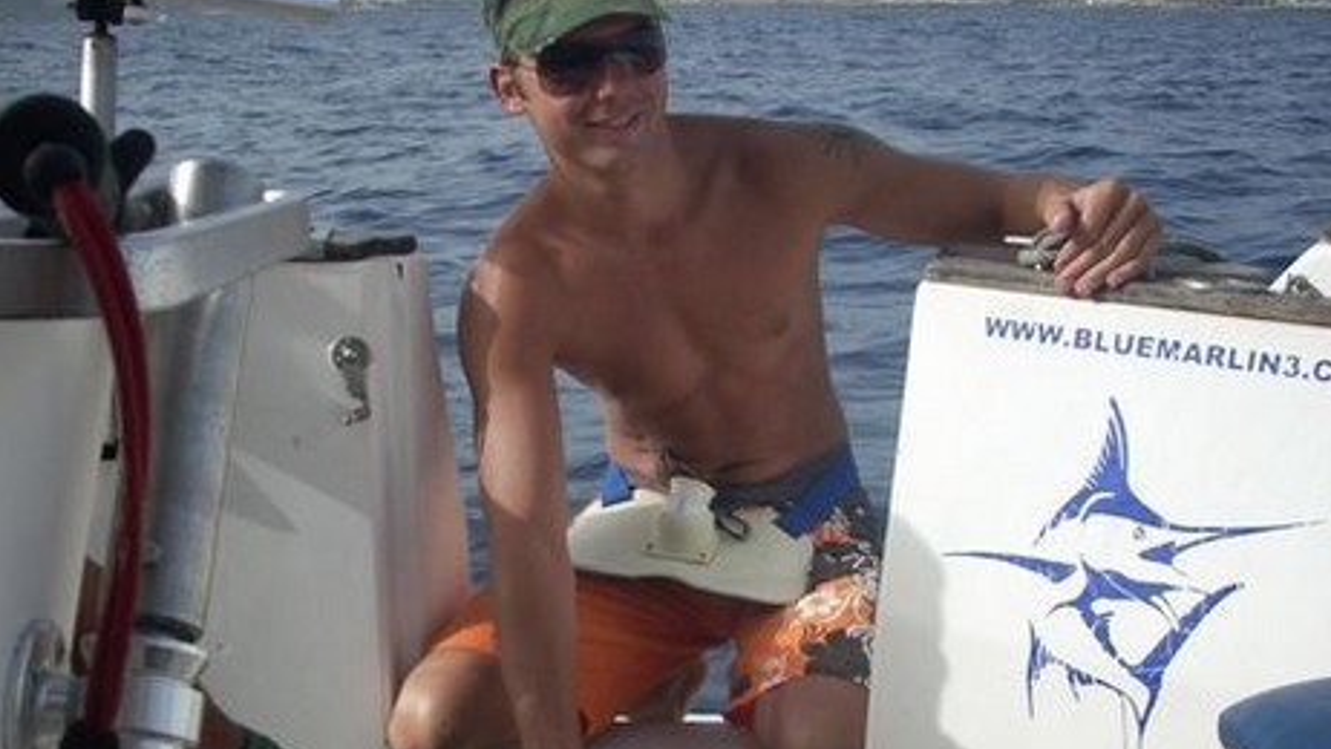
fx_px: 1941
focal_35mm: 55
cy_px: 559
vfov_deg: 21.7
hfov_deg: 37.8
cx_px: 674
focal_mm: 6.2
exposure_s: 1/229
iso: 64
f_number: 5.6
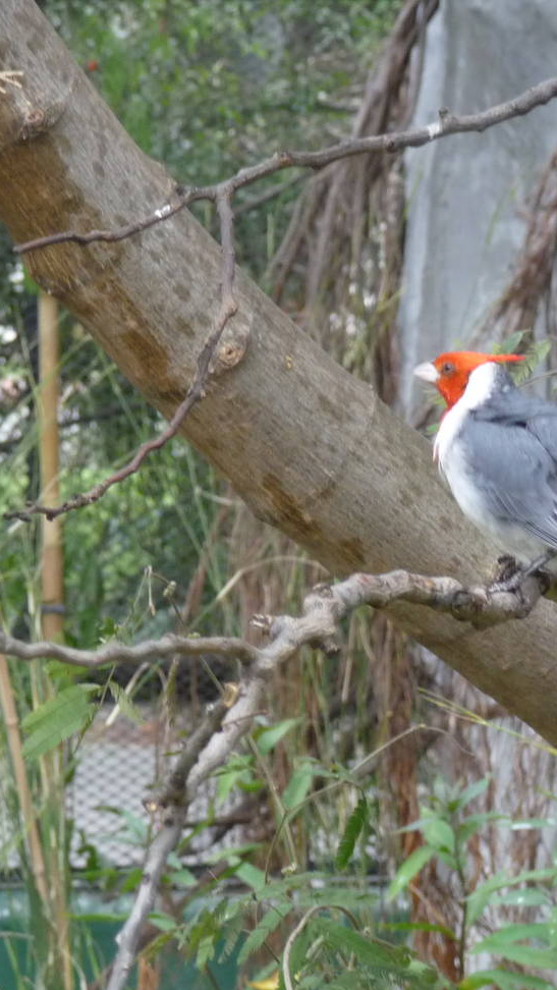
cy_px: 554
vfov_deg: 7.1
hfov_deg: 4.0
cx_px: 754
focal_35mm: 305
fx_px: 8006
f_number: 4.8
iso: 250
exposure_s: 1/60
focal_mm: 29.1
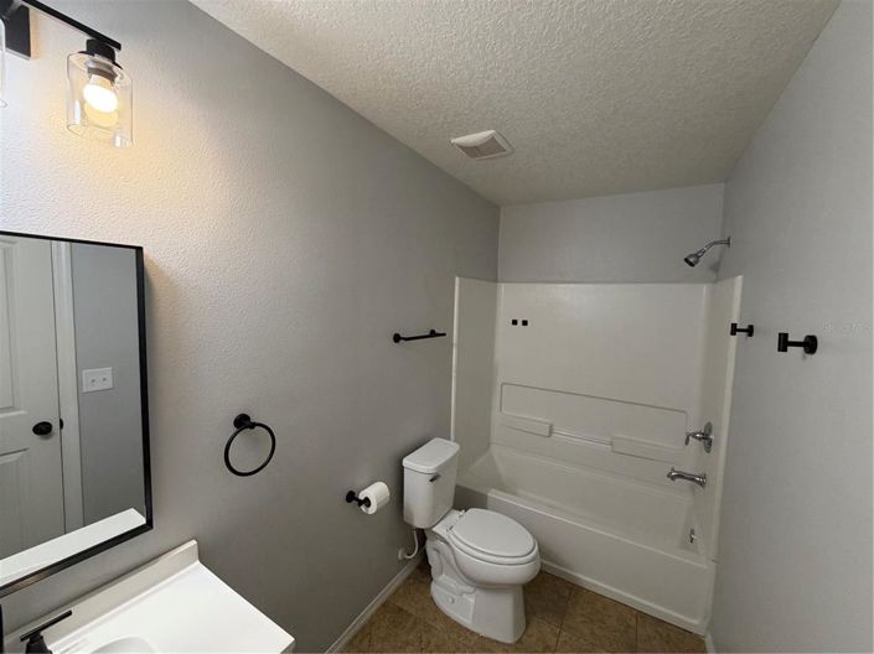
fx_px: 353
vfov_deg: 85.6
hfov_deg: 102.1
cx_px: 437
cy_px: 327
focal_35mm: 14
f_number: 2.2
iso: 200
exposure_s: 1/60
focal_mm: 2.22
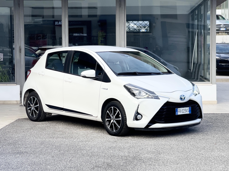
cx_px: 114
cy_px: 86
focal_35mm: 64
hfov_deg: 30.3
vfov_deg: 22.9
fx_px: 423
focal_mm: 7.5
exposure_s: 1/371
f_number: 2.2
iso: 32
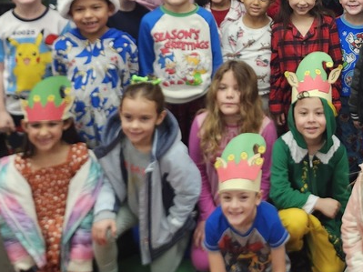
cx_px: 342
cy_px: 4
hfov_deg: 30.9
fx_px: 619
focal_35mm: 59
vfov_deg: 23.8
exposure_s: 1/120
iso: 250
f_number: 1.8
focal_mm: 5.54
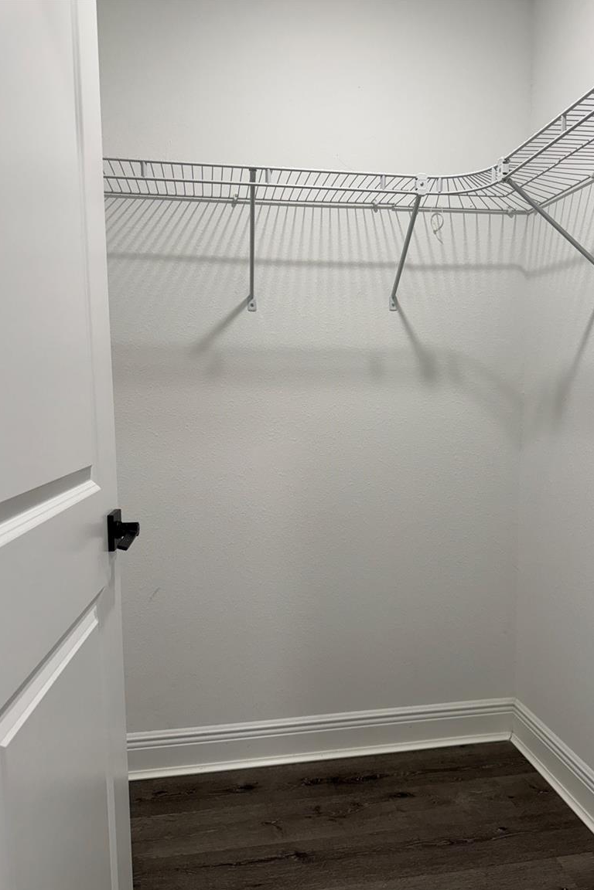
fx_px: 643
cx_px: 328
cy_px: 462
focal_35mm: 26
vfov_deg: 69.4
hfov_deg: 49.5
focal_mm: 6.76
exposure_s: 1/120
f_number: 1.78
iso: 100
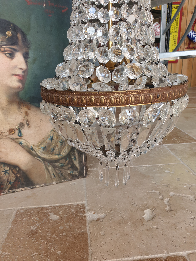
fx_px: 196
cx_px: 98
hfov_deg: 53.1
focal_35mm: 26
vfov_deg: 67.3
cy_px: 130
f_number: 2.4
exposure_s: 1/50
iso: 50
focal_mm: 4.3
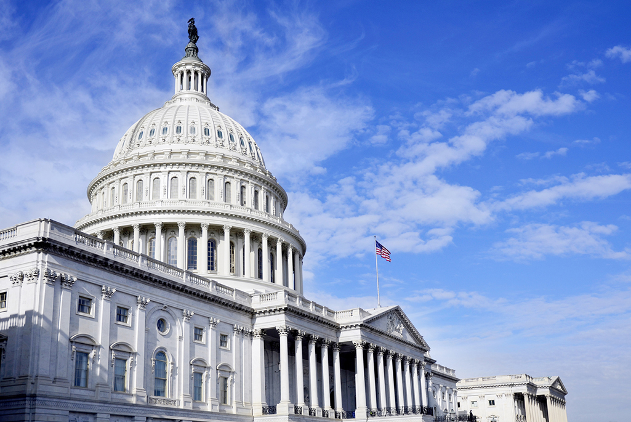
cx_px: 316
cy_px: 211
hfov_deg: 53.1
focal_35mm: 36
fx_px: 631
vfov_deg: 36.9
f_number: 4.5
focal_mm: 24
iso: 100
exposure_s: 1/2000
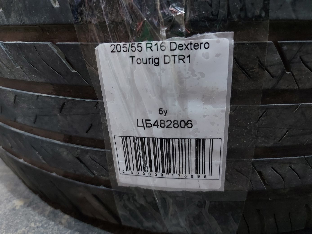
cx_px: 156
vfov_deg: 56.8
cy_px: 117
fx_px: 216
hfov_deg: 71.6
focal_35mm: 24
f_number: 1.8
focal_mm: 5.23
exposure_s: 1/33
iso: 250
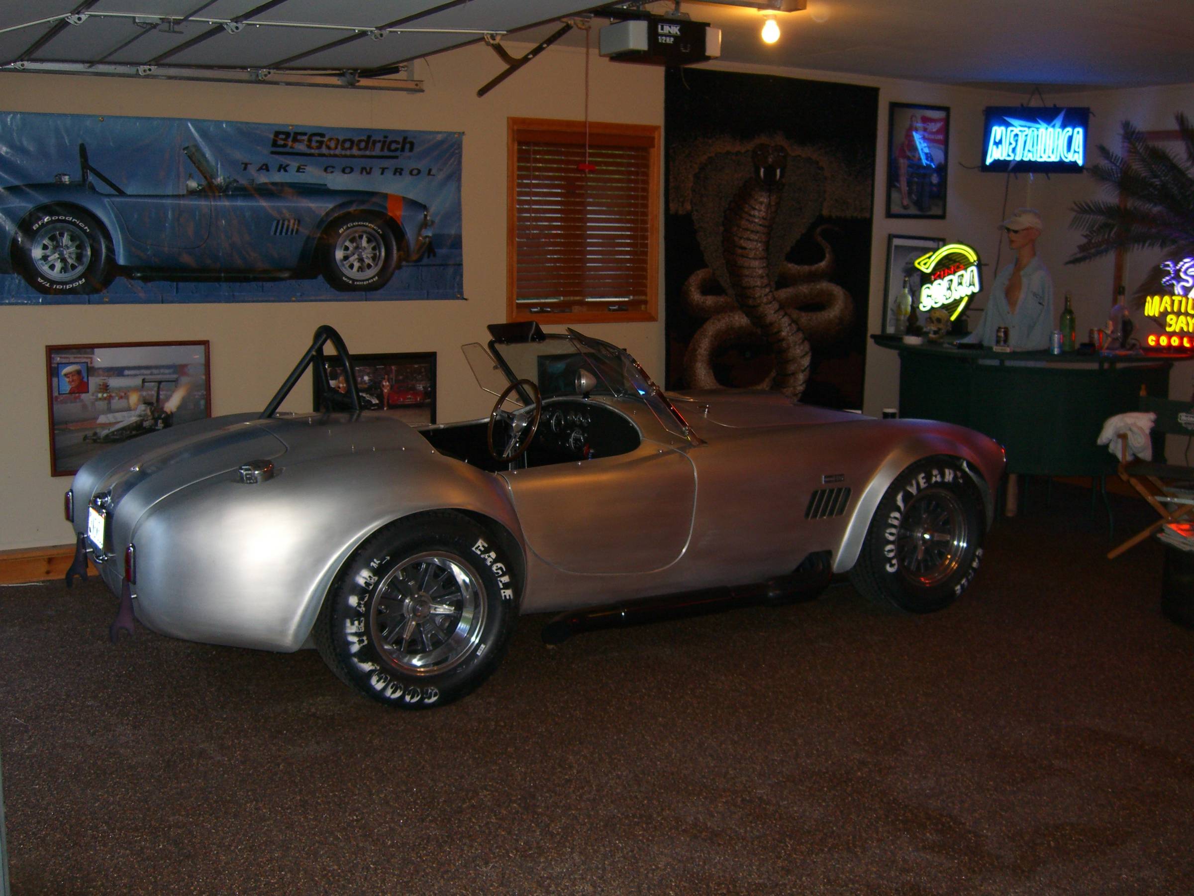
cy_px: 448
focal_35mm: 38
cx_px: 597
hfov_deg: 49.0
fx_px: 1311
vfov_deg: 37.7
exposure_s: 1/60
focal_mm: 7.9
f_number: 2.8
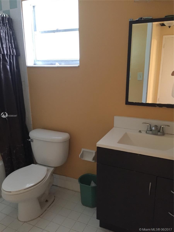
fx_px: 194
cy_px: 116
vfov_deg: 61.7
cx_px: 87
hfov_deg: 48.2
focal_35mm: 29
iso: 500
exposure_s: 1/15
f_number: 2.2
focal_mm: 4.15
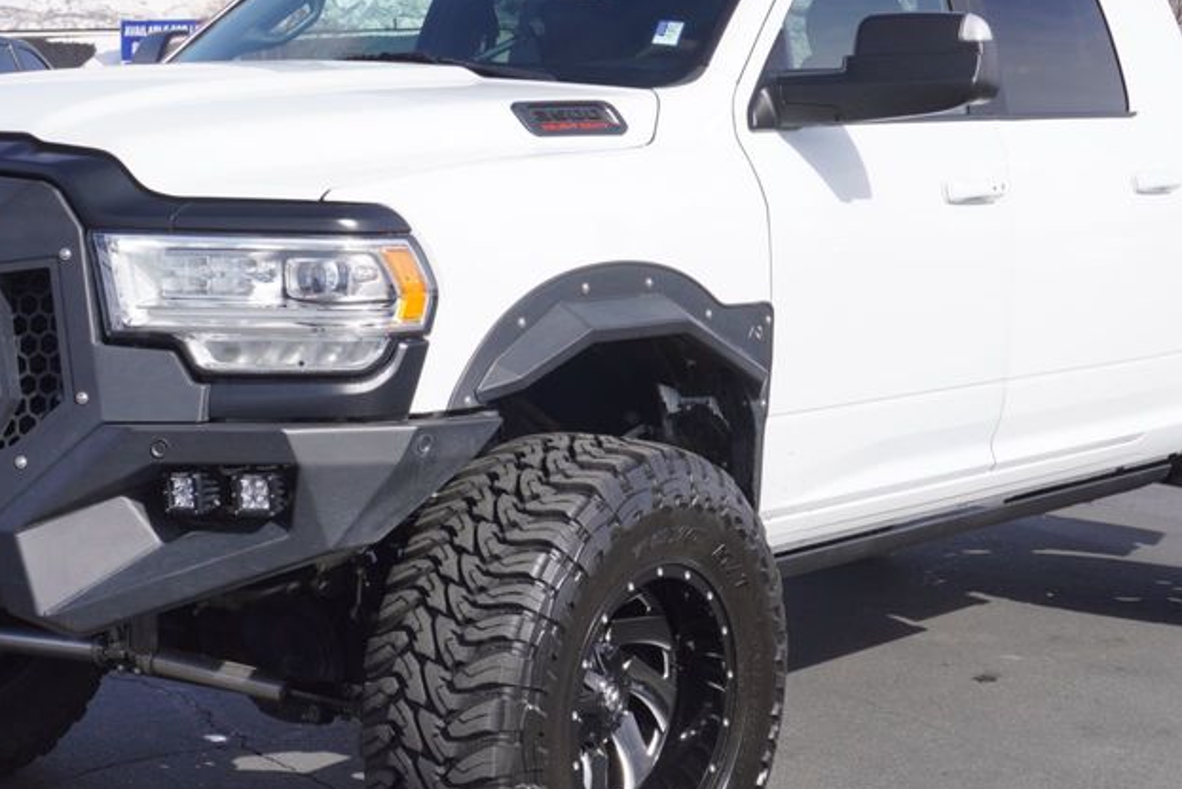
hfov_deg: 27.3
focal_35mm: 74
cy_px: 415
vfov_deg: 18.4
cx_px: 529
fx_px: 2431
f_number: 9
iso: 100
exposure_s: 1/200
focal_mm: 30
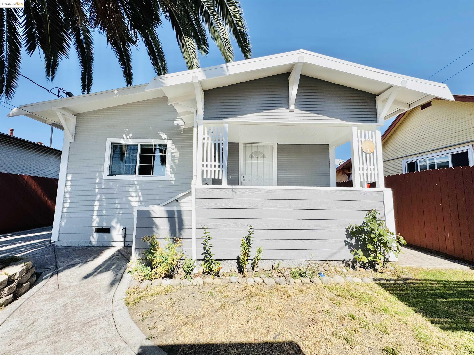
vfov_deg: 85.7
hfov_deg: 102.1
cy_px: 178
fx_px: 192
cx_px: 237
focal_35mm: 14
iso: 50
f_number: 2.2
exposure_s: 1/2674
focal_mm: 2.22
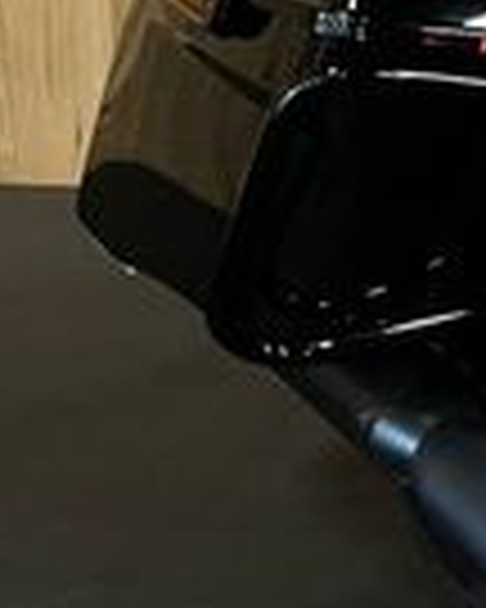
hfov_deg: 10.3
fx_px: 2158
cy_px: -9
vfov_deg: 15.7
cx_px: 1328
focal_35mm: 120
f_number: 1.6
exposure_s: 1/33
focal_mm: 5.1
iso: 500
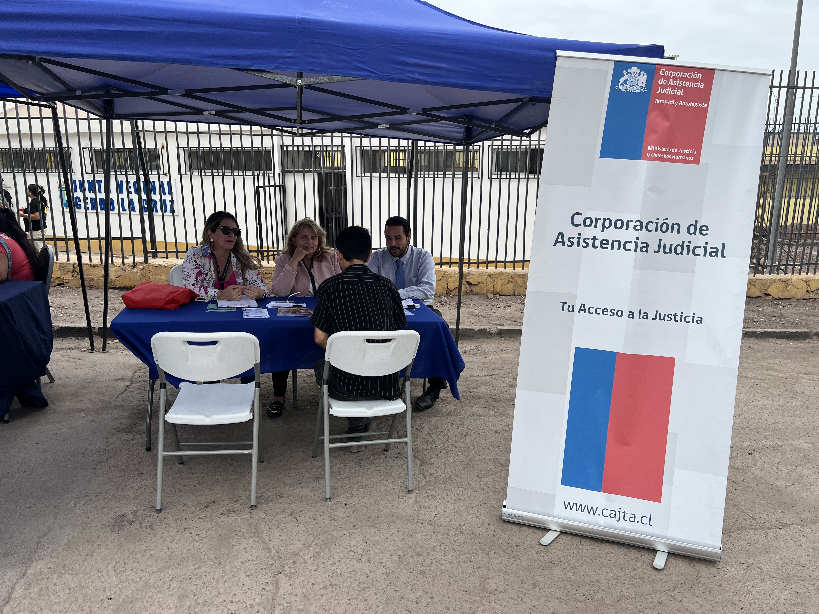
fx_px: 615
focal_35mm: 26
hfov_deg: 67.3
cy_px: 307
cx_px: 410
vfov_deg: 53.1
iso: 50
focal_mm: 5.7
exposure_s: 1/1838
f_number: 1.5
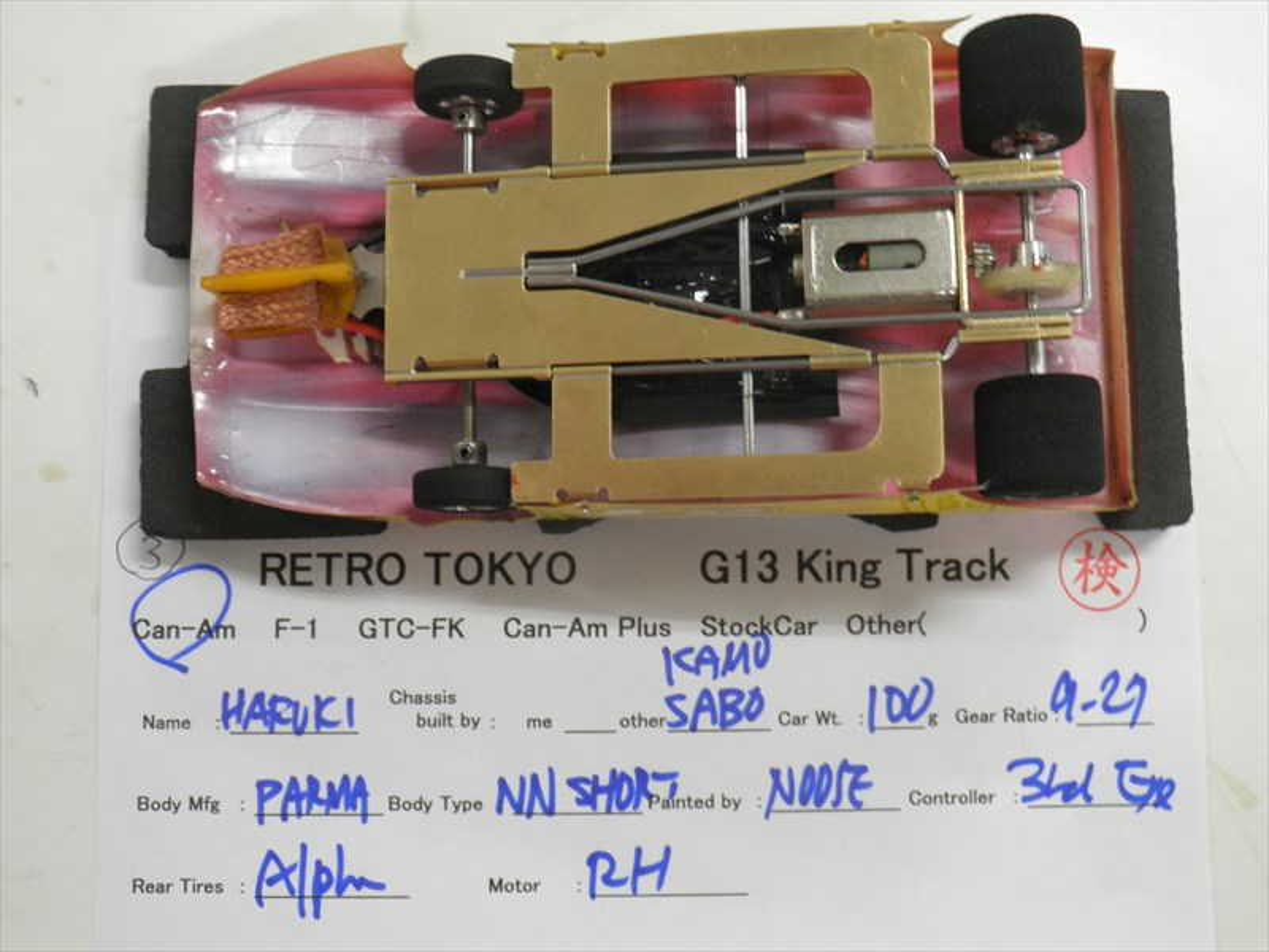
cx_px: 634
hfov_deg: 45.8
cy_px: 476
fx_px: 1503
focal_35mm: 41
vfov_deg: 35.1
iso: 200
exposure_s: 1/10
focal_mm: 7.3
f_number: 3.9
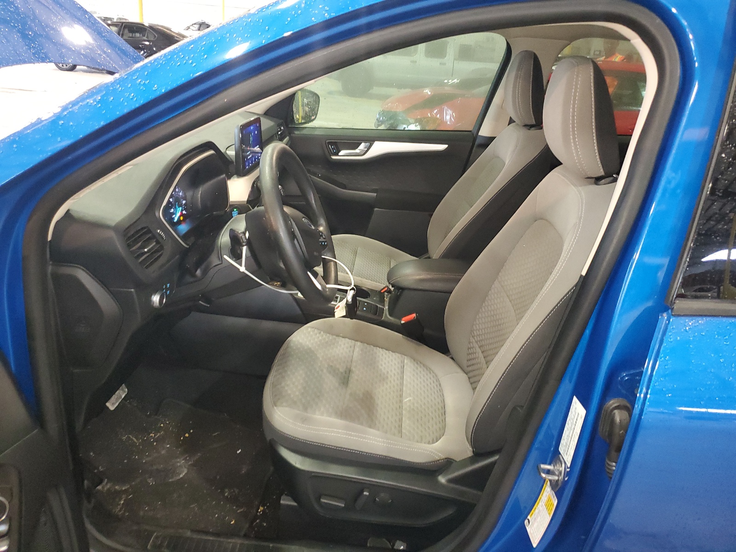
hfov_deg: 67.3
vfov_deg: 53.1
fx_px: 553
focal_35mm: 26
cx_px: 368
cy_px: 276
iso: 395
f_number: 1.5
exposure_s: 1/15
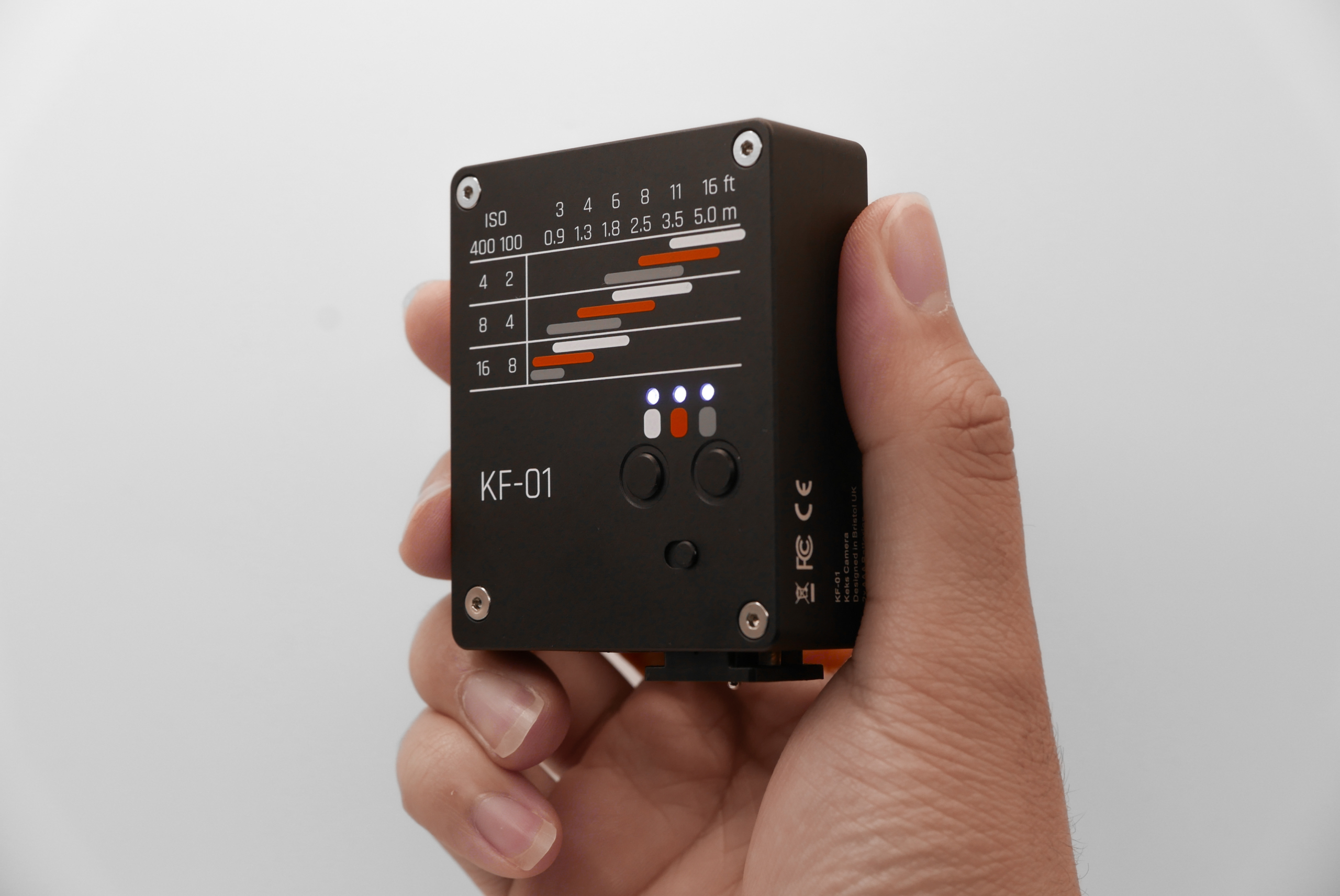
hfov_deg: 28.8
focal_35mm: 70
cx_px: 670
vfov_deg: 19.5
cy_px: 448
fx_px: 2607
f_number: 5
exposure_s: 1/125
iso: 200
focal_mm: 31.5
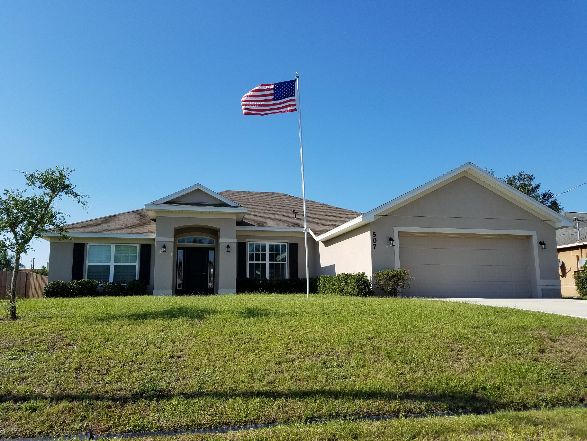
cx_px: 294
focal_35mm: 26
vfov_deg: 53.1
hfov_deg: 67.3
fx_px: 441
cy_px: 220
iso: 50
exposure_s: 1/2416
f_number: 1.7
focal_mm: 4.2
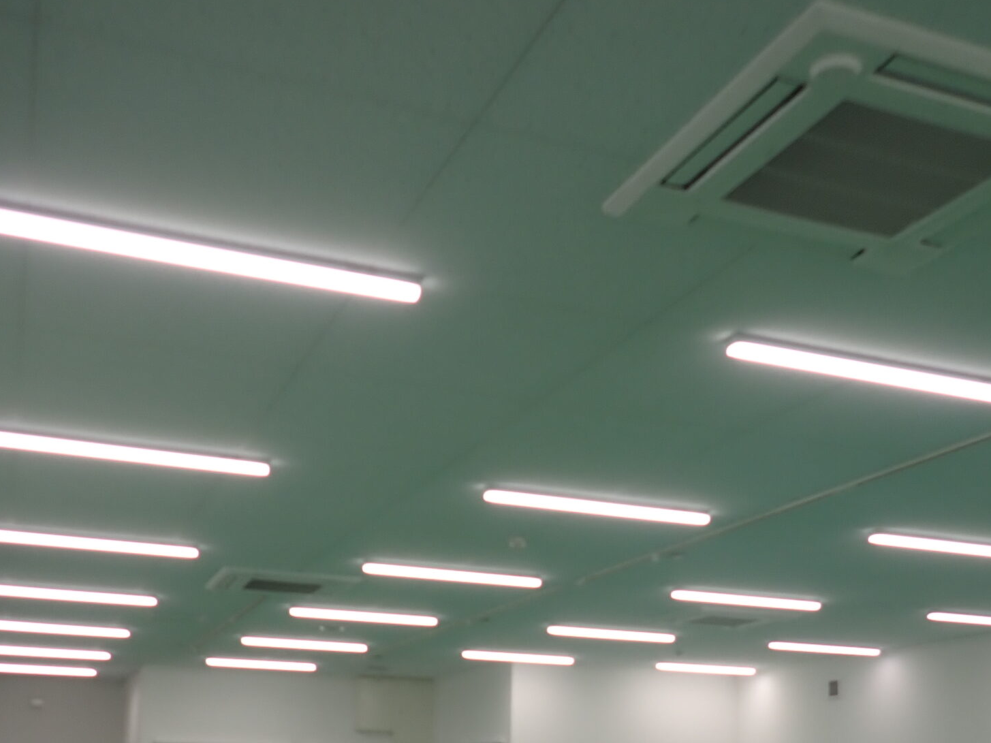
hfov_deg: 42.9
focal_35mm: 44
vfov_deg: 31.7
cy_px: 634
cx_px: 552
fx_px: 1260
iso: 100
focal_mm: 4.5
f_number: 2
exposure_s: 1/200
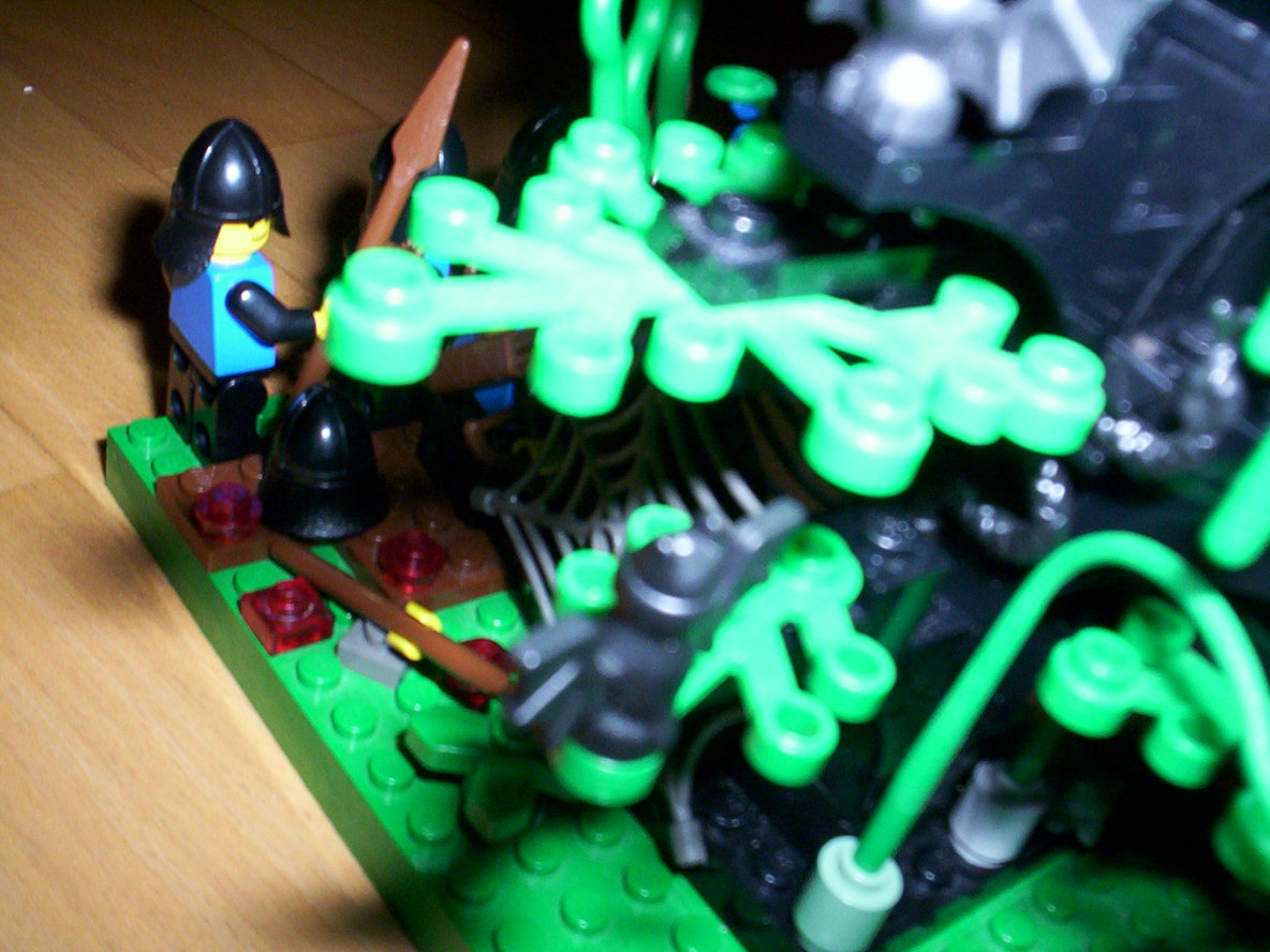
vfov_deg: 37.7
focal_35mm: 38
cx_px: 635
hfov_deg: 49.0
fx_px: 1394
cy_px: 476
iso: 140
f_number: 4.5
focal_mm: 4.99
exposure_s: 1/60
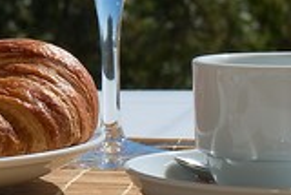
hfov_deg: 8.0
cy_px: -101
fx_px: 2023
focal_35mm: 250
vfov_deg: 5.5
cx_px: -204
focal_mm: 50
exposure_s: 1/125
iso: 100
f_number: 16
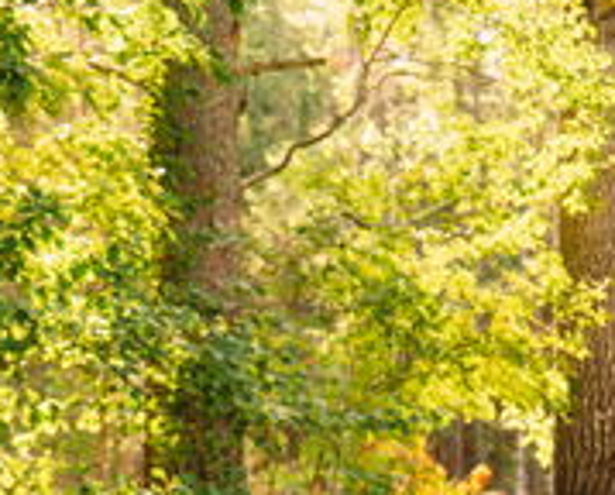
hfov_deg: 13.3
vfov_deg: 10.6
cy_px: 548
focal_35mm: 144
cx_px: 251
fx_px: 2627
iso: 200
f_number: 4
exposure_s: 1/500
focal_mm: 43
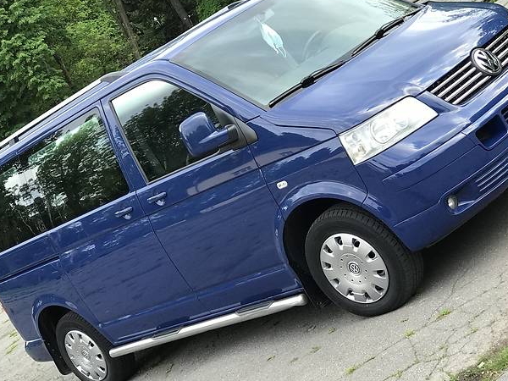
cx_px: 274
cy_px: 175
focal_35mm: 76
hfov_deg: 25.7
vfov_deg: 19.4
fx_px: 1115
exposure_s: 1/50
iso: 32
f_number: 2.8
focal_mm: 6.6
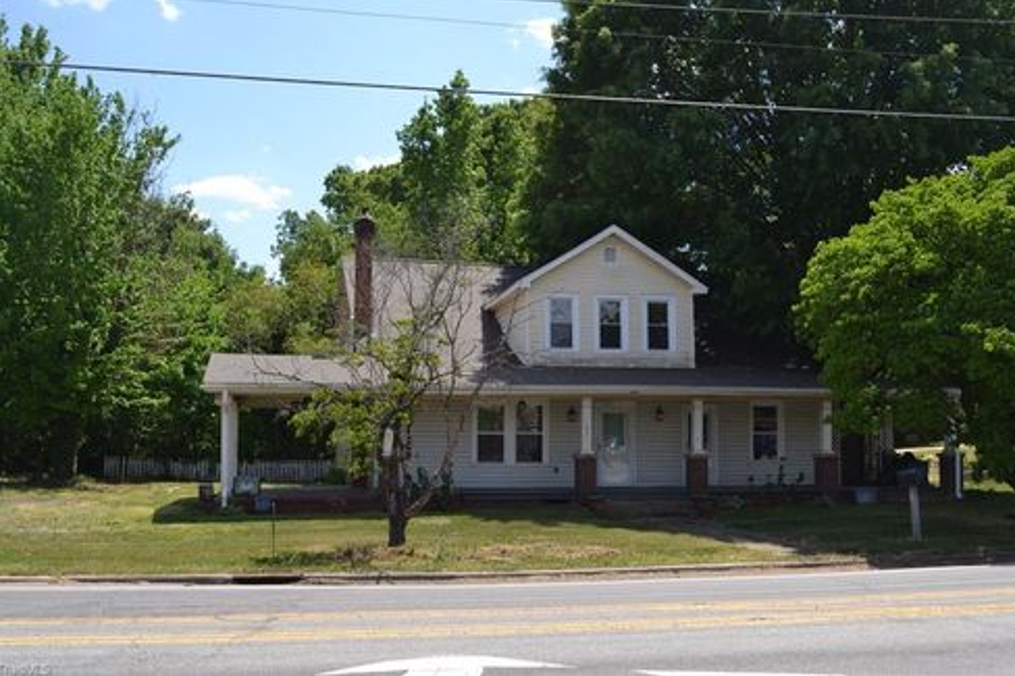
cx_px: 501
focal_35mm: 40
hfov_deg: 48.5
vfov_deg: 33.4
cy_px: 332
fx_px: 1127
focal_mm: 26
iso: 100
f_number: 6.3
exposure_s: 1/200
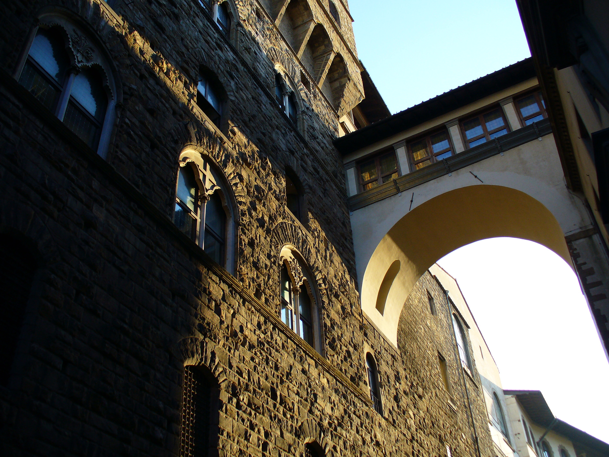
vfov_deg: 38.7
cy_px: 228
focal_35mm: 37
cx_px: 304
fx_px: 651
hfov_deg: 50.1
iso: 80
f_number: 2.8
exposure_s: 1/250
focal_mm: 6.1
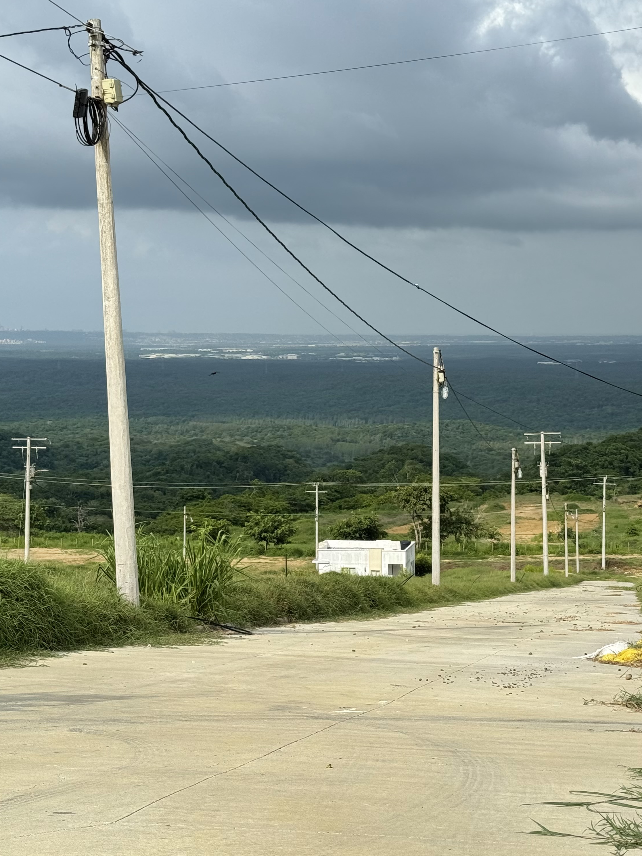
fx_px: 1607
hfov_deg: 22.6
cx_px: 361
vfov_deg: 29.8
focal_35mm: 65
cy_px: 428
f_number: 1.78
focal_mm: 6.76
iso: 64
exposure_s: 1/5587
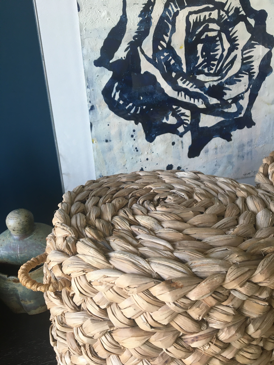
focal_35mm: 29
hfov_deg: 48.2
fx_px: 306
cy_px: 182
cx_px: 137
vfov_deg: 61.7
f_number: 2.2
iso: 50
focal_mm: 4.15
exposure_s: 1/33
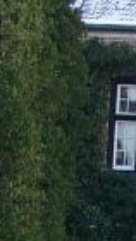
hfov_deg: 5.4
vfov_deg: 10.2
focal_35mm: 212
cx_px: 436
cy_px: 126
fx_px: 1356
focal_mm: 7.13
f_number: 4
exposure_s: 1/67.9
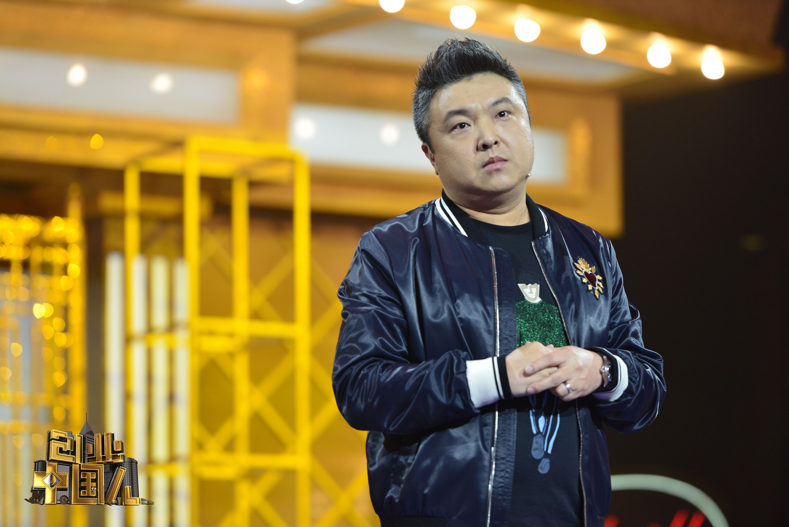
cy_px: 264
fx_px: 3836
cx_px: 394
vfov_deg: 7.9
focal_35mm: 175
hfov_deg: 11.7
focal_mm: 175
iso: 1600
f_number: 3.2
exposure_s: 1/160
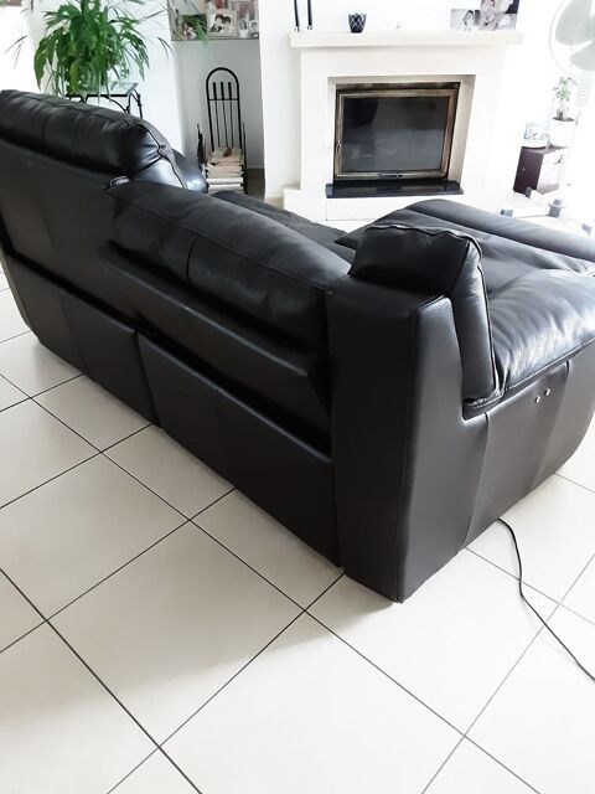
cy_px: 397
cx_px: 298
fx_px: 642
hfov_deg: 49.7
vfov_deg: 63.4
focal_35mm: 28
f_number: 1.9
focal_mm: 2.9
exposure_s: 1/25
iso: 400
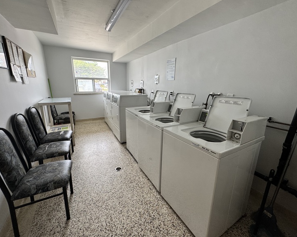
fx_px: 132
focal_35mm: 15
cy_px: 117
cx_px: 147
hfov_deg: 96.8
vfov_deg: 84.0
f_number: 2.2
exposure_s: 1/99
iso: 160
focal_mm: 2.22
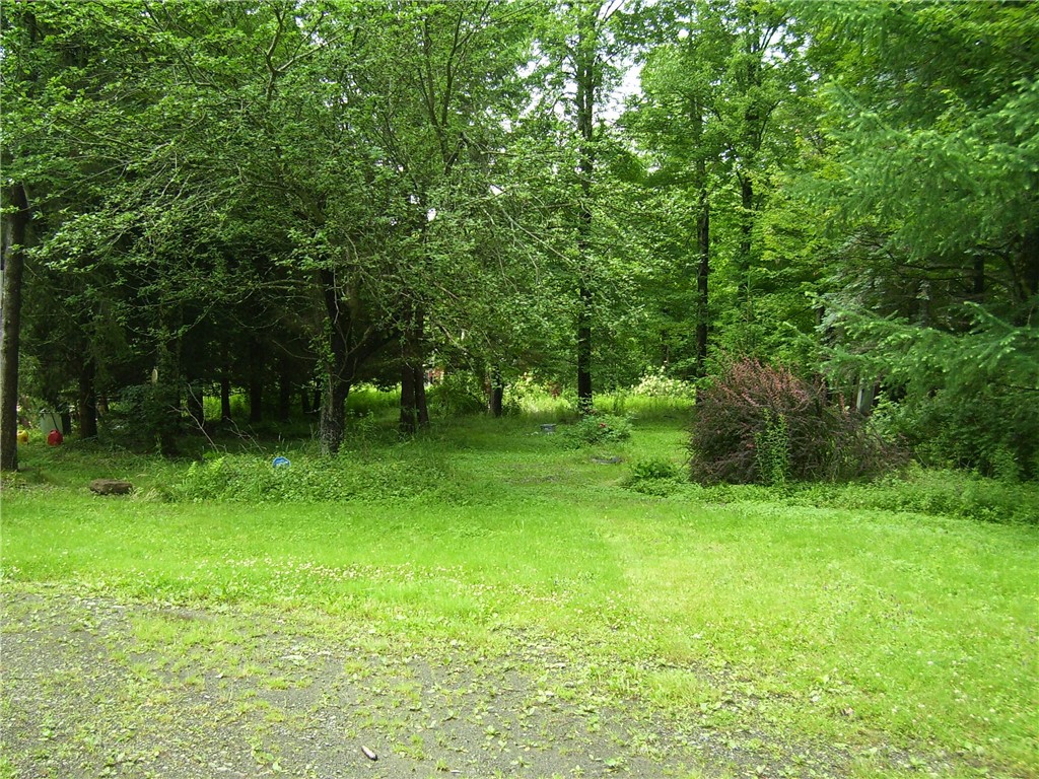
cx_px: 520
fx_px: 1021
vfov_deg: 41.8
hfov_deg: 54.0
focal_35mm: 34
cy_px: 390
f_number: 2.7
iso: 80
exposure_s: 1/250
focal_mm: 5.6
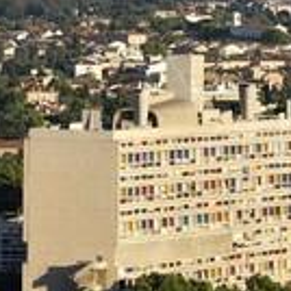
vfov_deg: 3.3
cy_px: 59
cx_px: -7
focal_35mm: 534
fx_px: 5079
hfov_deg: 3.3
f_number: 8
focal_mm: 200
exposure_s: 1/640
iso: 200
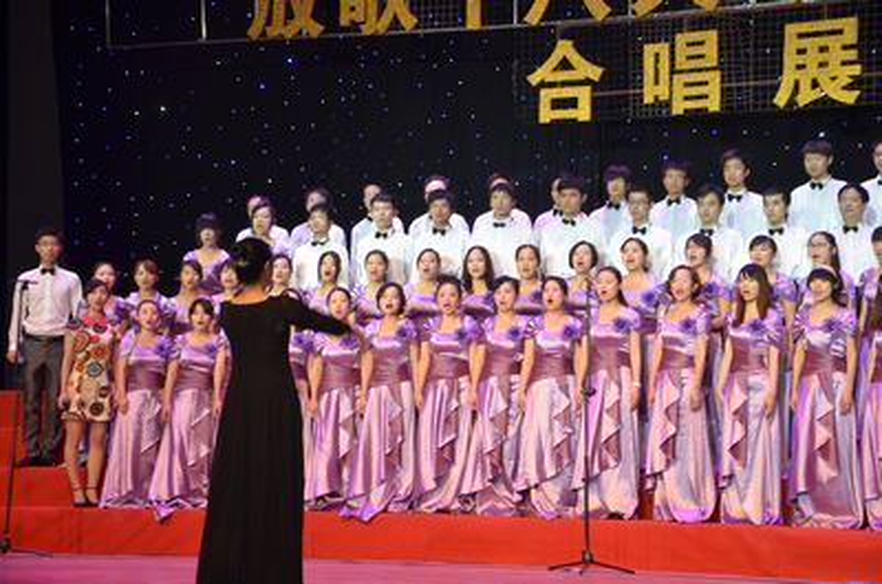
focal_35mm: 93
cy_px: 292
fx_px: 2274
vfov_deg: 14.6
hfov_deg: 22.0
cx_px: 441
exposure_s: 1/30
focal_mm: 62
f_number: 5.3
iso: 200
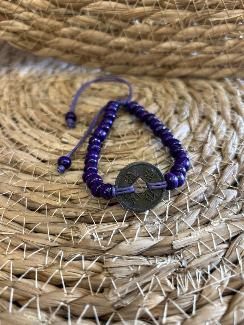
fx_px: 244
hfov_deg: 53.1
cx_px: 122
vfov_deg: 67.3
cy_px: 162
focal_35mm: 26
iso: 100
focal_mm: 5.7
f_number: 1.5
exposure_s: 1/50
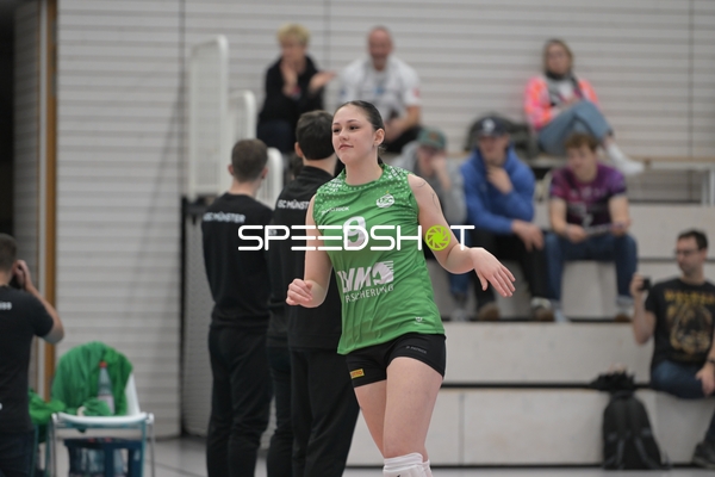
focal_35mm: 195
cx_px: 358
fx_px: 3873
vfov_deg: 7.0
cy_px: 238
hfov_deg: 10.5
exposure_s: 1/500
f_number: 2.8
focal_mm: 195
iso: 2000
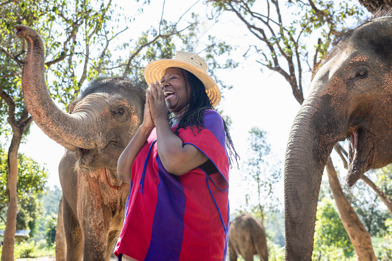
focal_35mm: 35
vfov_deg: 37.9
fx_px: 381
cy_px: 130
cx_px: 196
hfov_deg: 54.4
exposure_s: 1/250
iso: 200
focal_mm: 35
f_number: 4
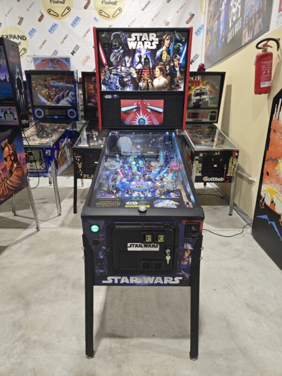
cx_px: 141
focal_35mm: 23
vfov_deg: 73.9
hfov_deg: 58.9
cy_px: 188
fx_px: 250
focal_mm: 6.3
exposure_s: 1/100
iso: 125
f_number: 1.7
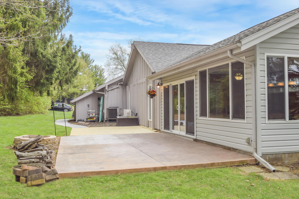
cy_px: 100
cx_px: 150
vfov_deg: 36.9
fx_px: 299
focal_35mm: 36
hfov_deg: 53.1
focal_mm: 24
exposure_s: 1/160
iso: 100
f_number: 6.3
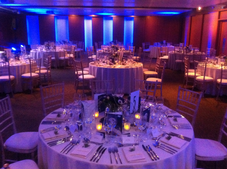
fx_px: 229
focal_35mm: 35
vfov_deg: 40.6
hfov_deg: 52.7
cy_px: 84
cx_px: 114
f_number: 2.8
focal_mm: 3.85
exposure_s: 1/15
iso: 1000
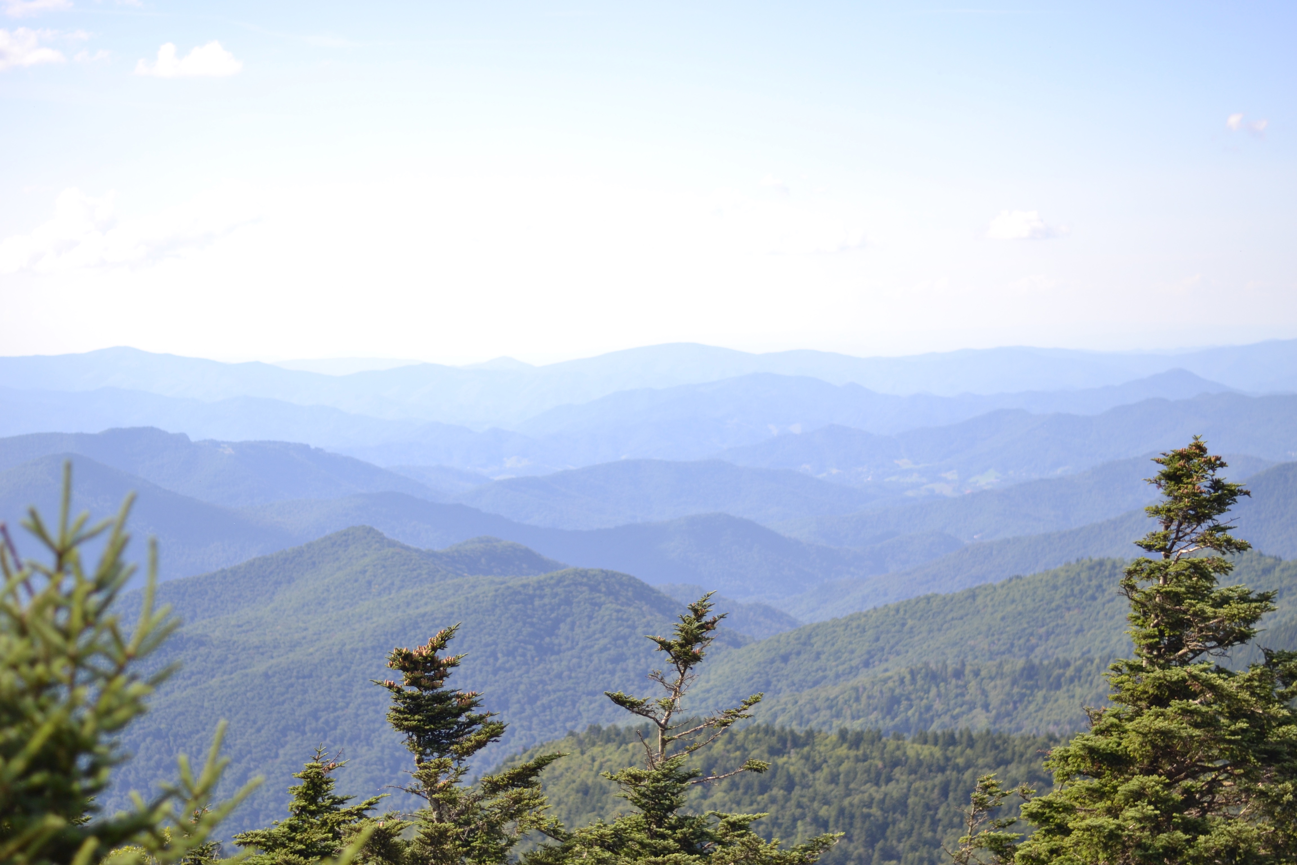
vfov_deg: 18.2
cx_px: 648
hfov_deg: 27.0
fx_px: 2702
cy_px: 432
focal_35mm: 75
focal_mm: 50
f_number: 2
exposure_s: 1/4000
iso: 200
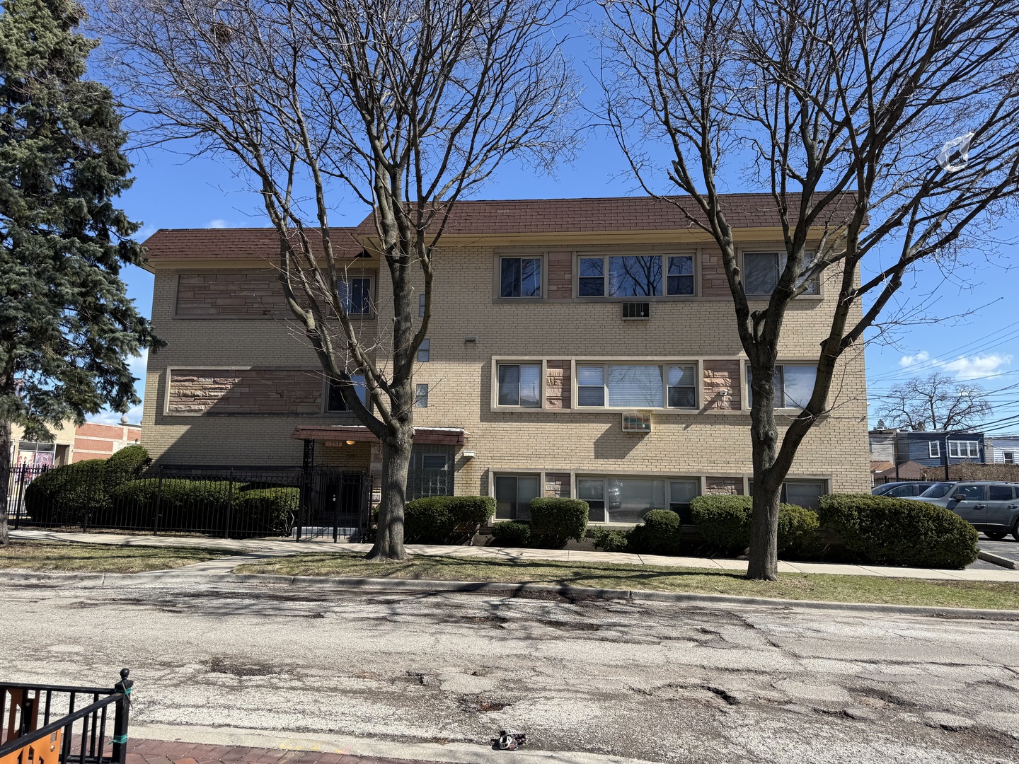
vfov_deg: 56.8
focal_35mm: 24
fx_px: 706
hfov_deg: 71.6
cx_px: 510
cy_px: 382
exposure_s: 1/3021
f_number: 1.78
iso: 80
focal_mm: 6.76
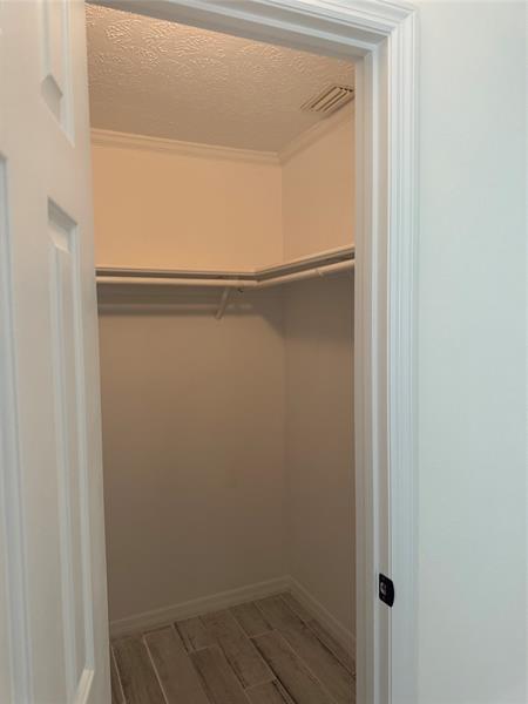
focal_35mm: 24
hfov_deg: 56.8
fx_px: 488
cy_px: 352
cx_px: 264
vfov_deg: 71.6
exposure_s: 1/60
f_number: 1.78
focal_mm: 6.76
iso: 200
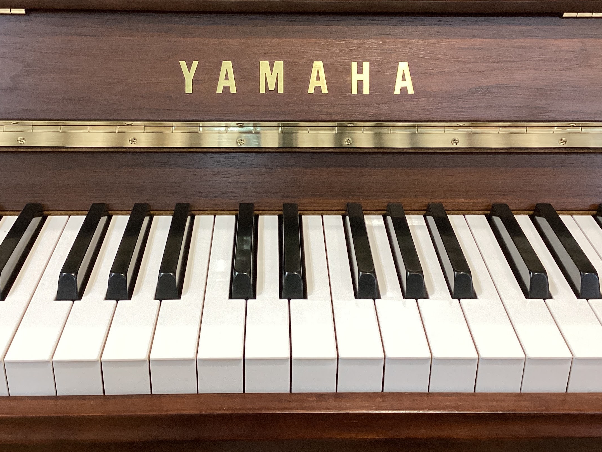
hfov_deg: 40.4
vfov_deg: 30.8
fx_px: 817
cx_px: 297
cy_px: 186
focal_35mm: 47
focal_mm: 3.3
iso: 160
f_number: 2.4
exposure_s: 1/60
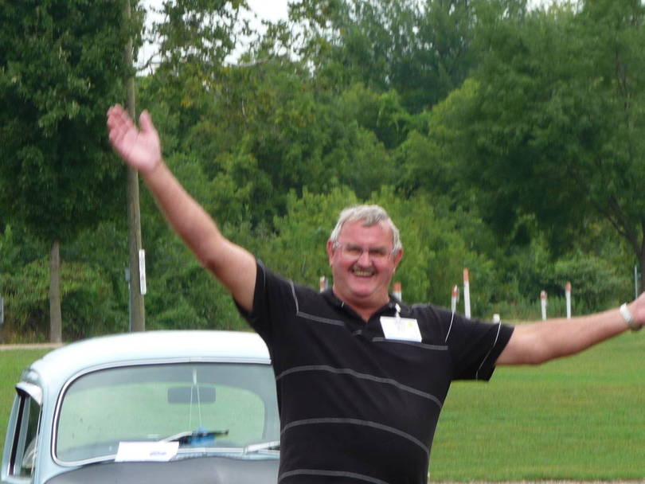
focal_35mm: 285
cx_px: 322
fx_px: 5312
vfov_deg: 5.2
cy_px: 242
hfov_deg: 6.9
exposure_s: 1/125
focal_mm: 29.1
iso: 100
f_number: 4.8
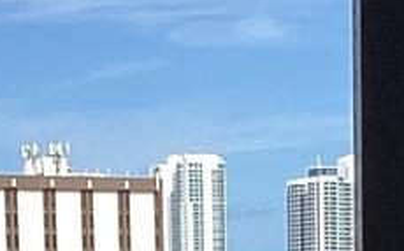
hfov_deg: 9.2
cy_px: 786
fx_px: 2518
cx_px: 213
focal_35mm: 229
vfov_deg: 5.3
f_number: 2.4
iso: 25
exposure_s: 1/1072
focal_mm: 3.3
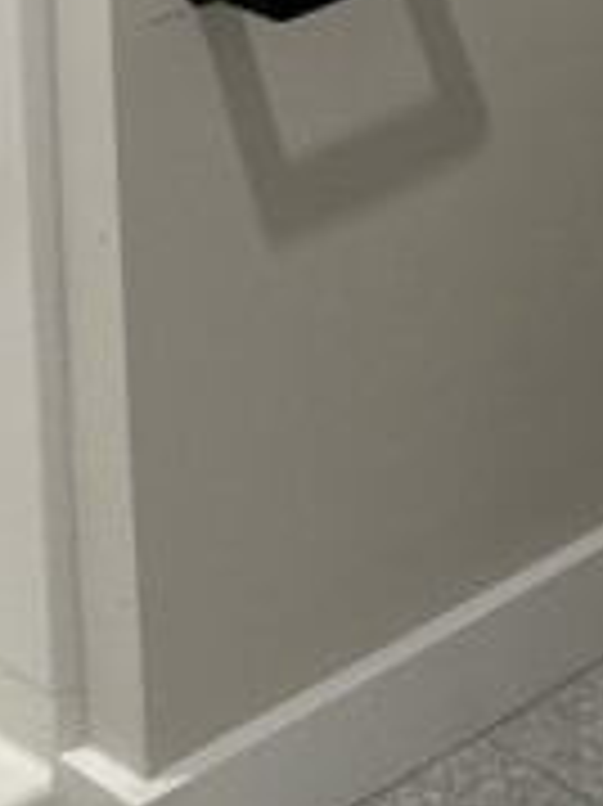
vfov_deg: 12.1
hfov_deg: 9.9
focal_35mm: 145
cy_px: -811
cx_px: 878
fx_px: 3372
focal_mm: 6.86
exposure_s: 1/120
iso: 200
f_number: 1.78
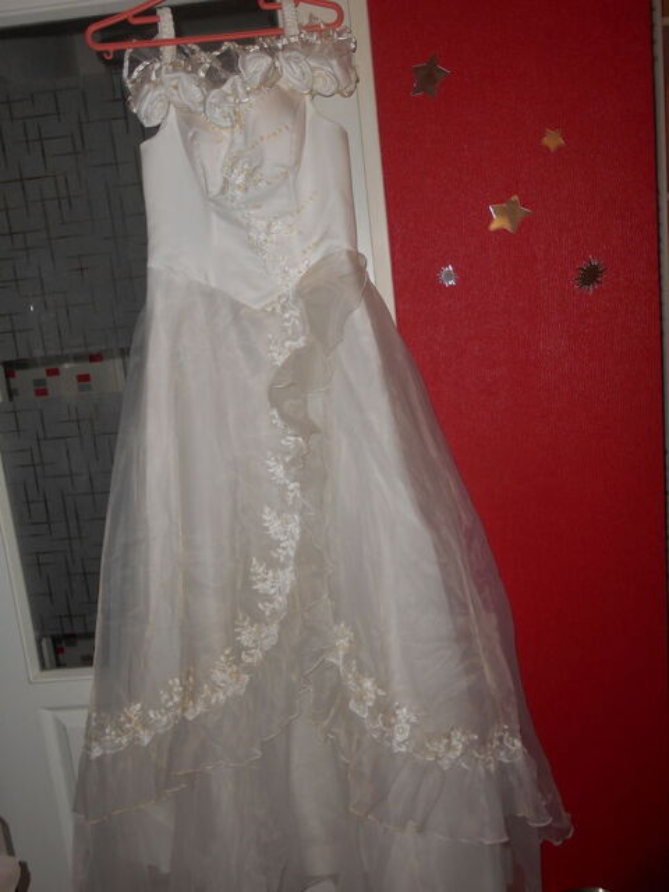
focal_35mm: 26
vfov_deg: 67.3
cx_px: 334
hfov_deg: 53.1
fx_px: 670
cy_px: 446
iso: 80
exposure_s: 1/25
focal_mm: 4.6
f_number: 3.5
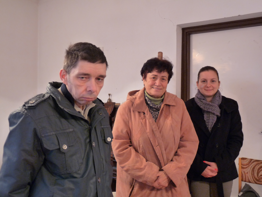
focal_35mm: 37
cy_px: 98
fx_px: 280
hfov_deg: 50.1
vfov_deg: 38.7
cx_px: 131
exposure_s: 1/8
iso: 400
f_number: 3
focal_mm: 6.5
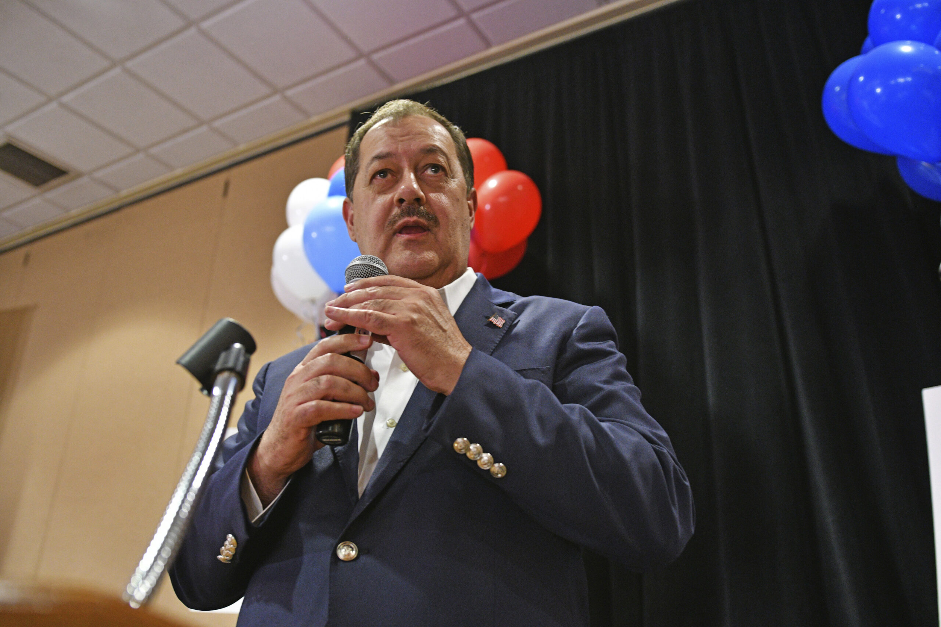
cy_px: 314
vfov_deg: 47.9
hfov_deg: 67.4
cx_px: 470
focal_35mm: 27
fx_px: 706
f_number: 2
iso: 1250
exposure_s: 1/125
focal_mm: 18
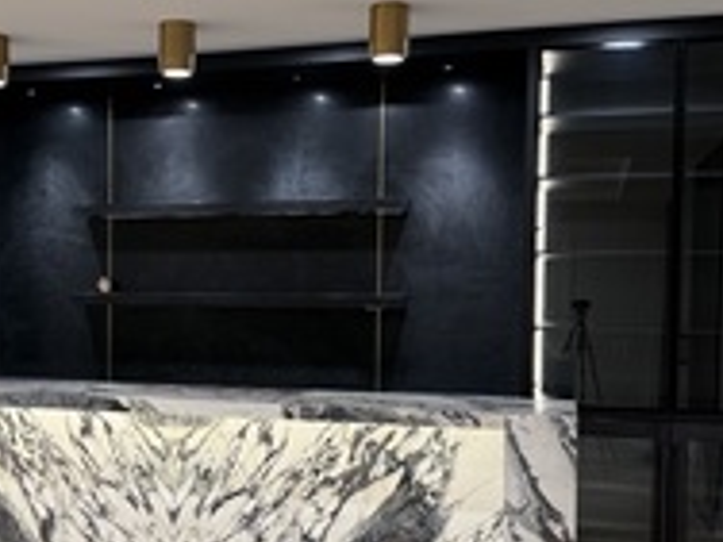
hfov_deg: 36.8
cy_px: 327
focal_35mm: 51
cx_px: 200
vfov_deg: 28.5
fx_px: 1065
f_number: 1.78
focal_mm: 6.76
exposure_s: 1/120
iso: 200
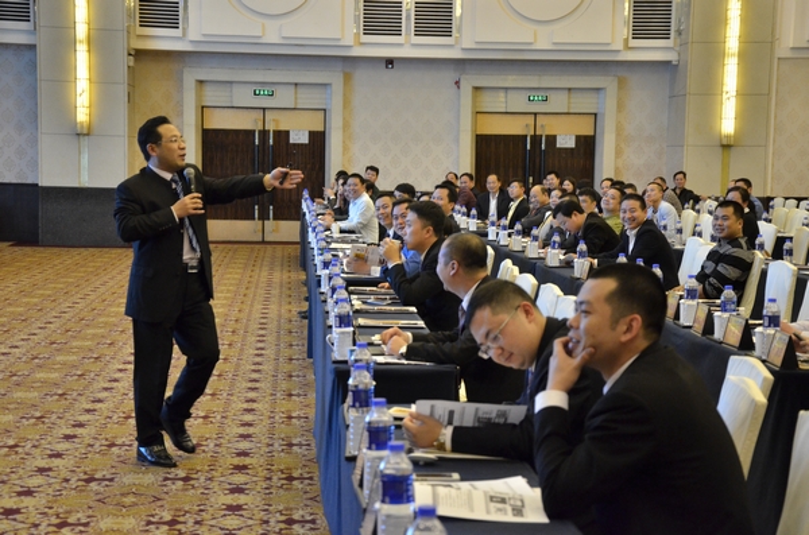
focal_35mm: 75
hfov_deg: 27.1
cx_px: 404
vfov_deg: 18.1
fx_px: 1681
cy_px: 268
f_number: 5
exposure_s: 1/100
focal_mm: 50
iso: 1800
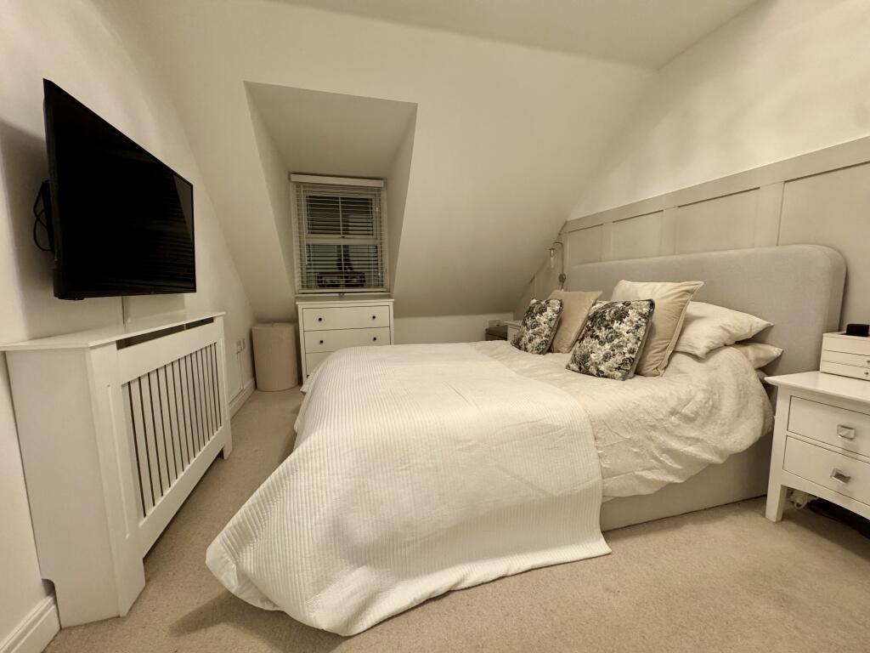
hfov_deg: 102.1
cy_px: 326
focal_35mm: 14
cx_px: 435
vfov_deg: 85.7
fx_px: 352
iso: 320
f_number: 2.2
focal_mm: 2.22
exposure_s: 1/50
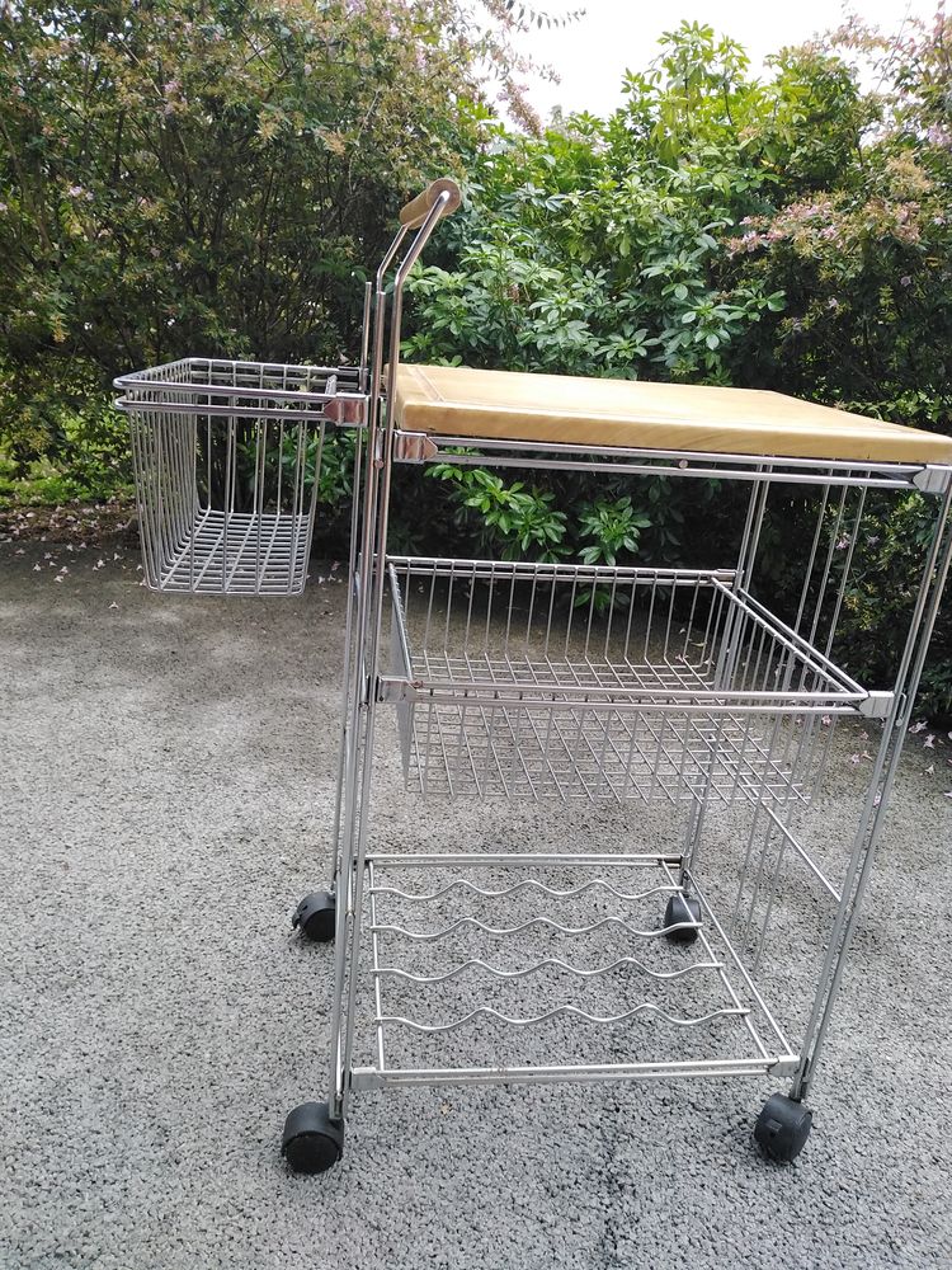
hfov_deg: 53.1
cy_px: 635
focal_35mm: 26
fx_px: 953
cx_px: 476
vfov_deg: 67.3
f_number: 1.8
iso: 186
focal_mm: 3.62
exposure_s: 1/30
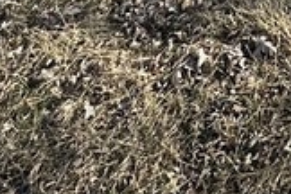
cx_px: 460
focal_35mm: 97
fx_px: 784
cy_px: -462
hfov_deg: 18.2
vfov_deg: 9.4
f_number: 2.2
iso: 50
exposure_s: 1/1247
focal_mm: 2.22
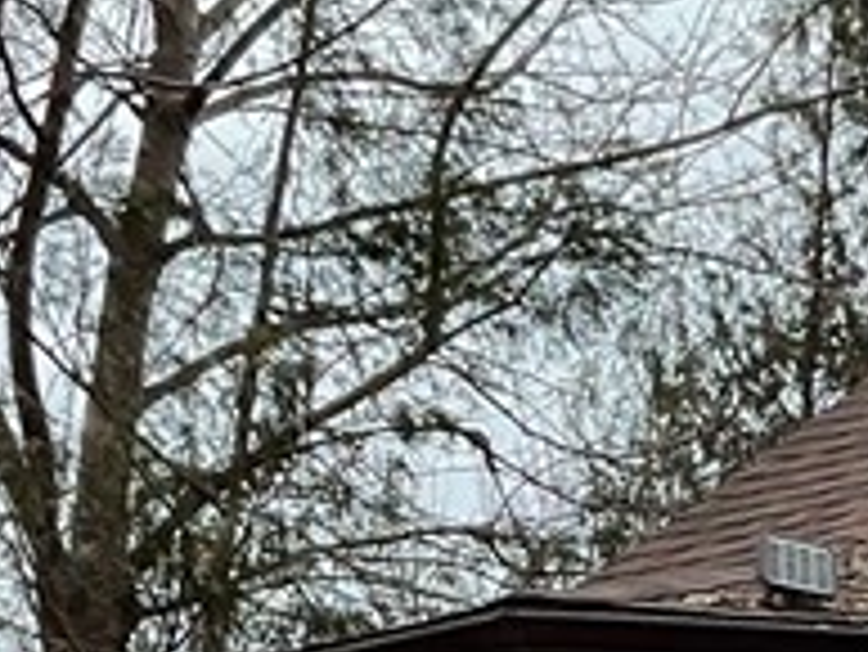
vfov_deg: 9.2
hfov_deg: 12.4
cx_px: 1106
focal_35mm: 154
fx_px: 3864
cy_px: 1205
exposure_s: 1/391
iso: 16
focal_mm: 3
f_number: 1.8
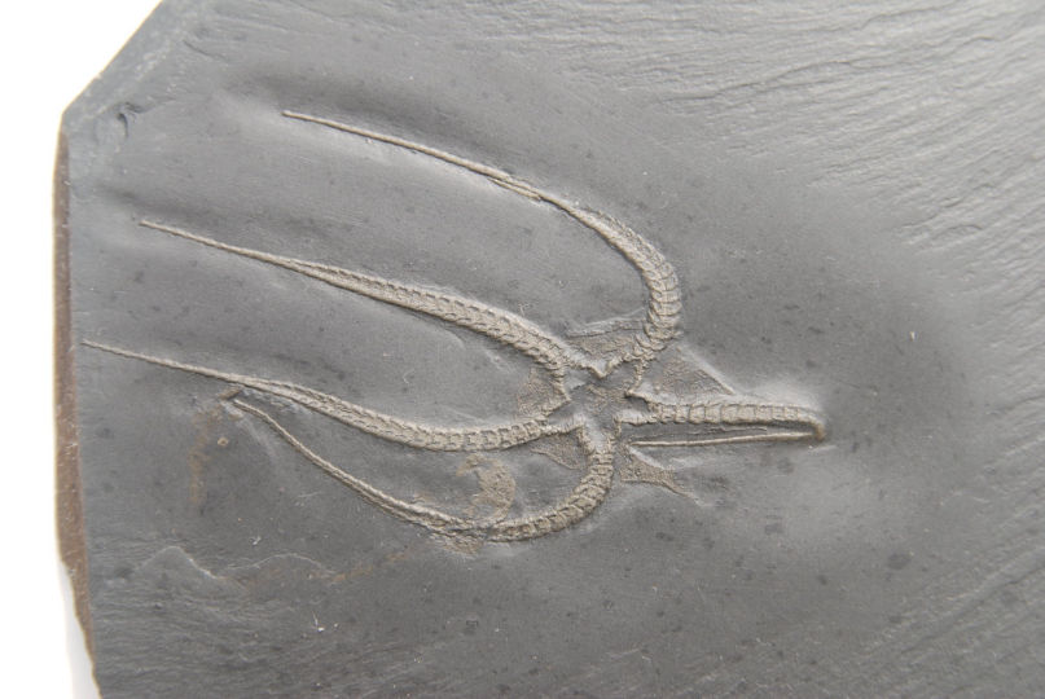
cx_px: 522
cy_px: 350
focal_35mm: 75
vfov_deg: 18.2
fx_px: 2179
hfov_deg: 27.0
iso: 100
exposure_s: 1/160
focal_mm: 50
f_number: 6.3
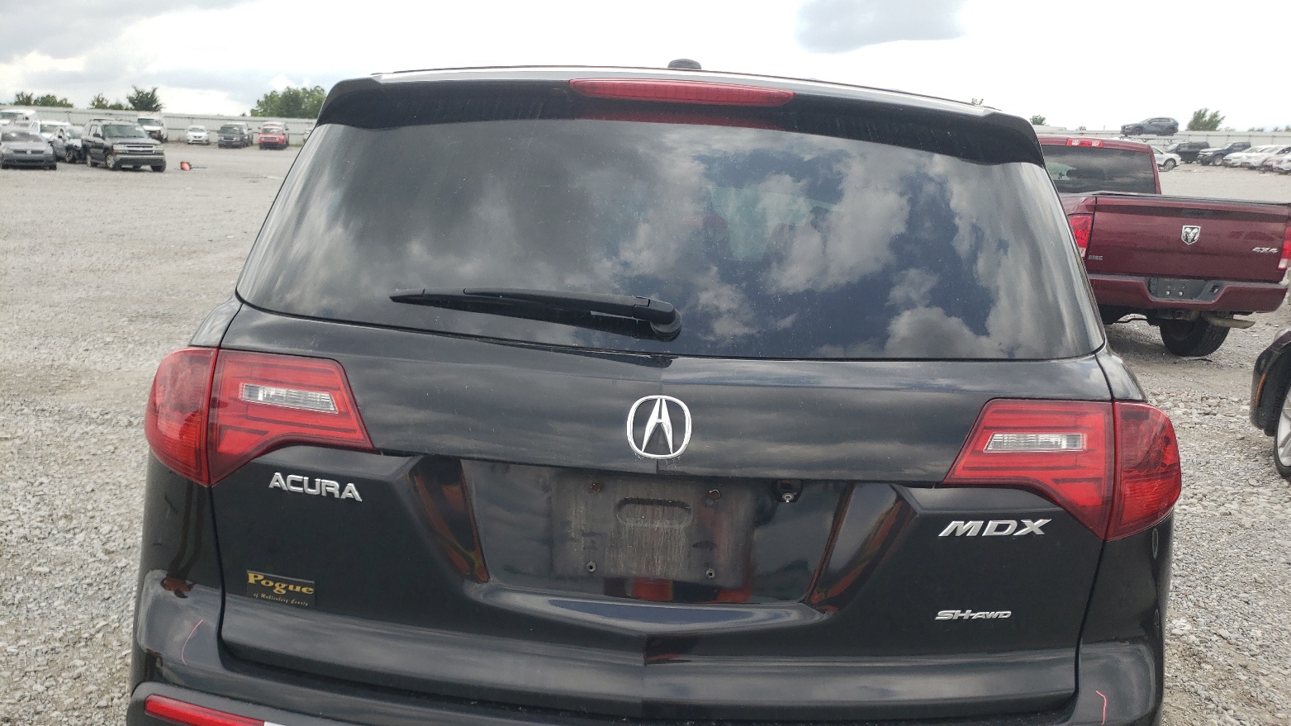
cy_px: 494
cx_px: 660
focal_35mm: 29
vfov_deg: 39.6
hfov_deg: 66.1
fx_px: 993
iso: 50
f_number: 1.5
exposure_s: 1/1429
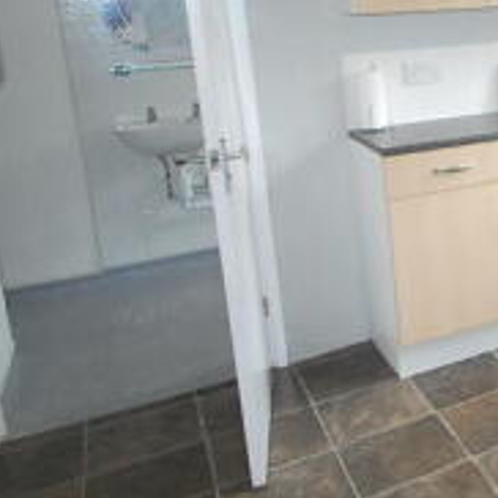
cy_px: 131
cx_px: 679
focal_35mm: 46
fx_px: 749
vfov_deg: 36.0
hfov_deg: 28.6
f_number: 5.6
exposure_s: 1/320
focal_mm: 10
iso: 1600
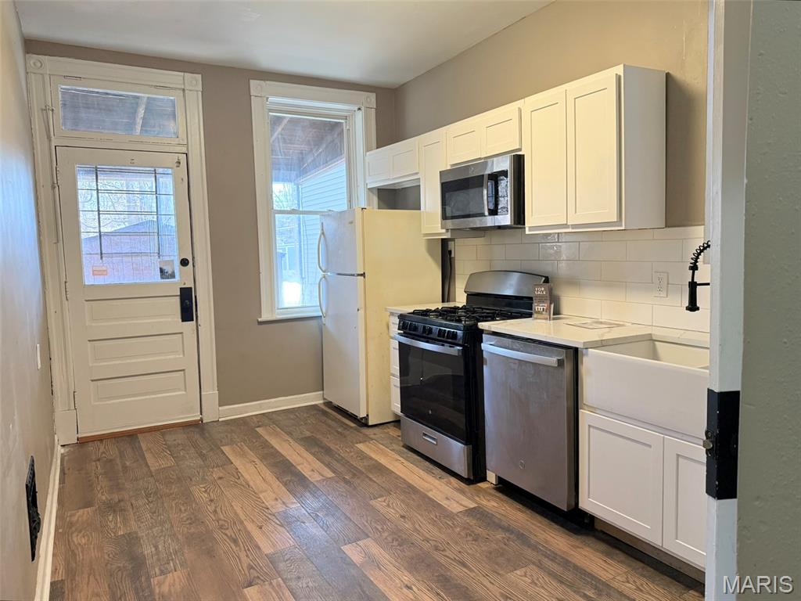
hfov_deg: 71.6
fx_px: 555
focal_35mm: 24
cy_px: 300
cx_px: 400
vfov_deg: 56.8
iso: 250
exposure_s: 1/120
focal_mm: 6.76
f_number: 1.78
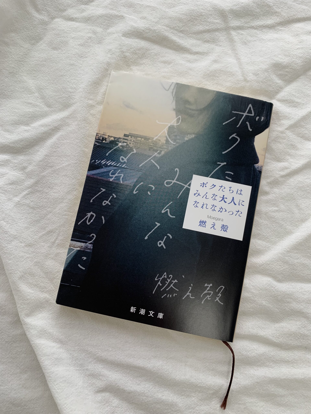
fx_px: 311
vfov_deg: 67.3
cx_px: 156
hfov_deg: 53.1
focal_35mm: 26
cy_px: 207
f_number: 1.8
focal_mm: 4.25
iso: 40
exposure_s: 1/121
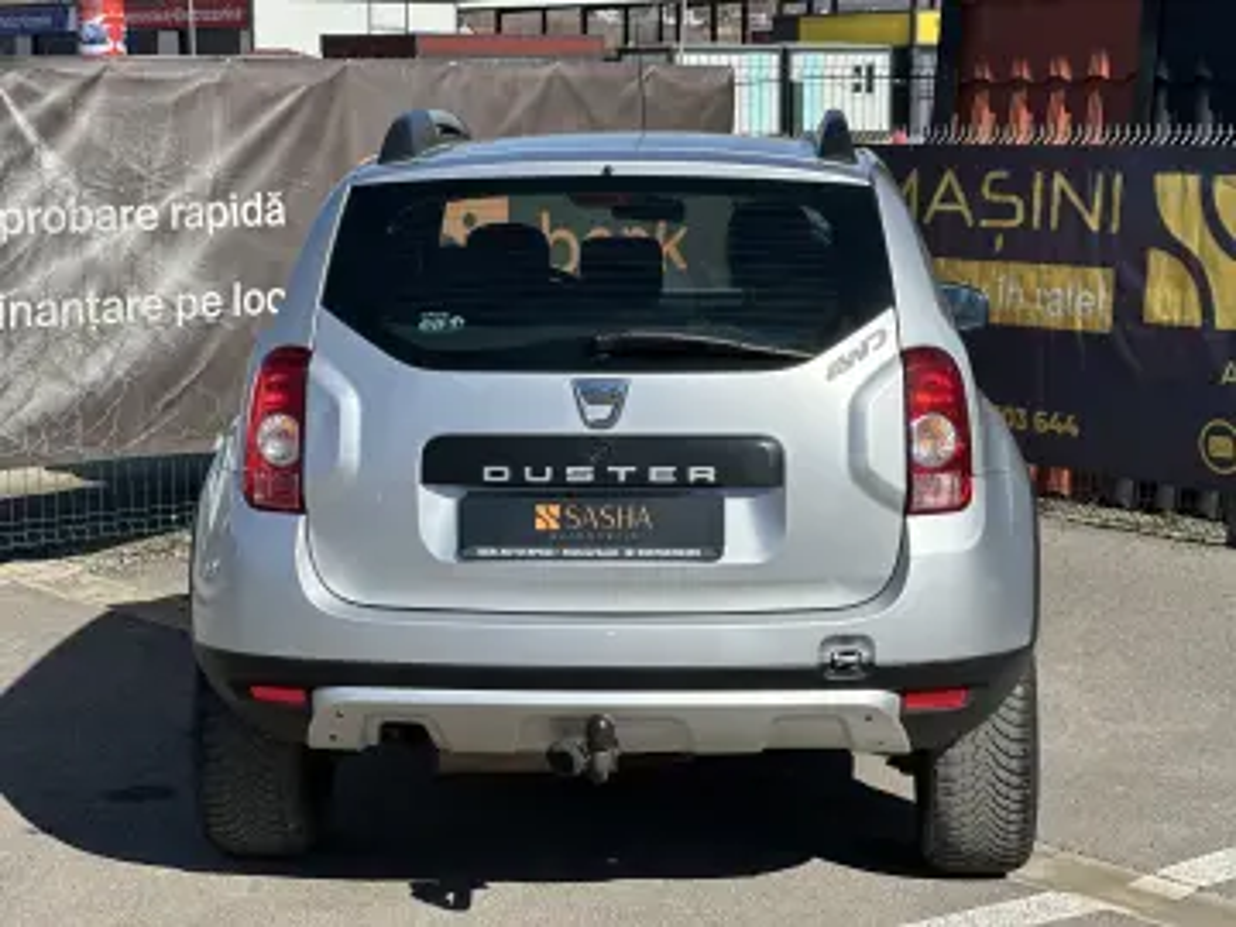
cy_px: 464
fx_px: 2749
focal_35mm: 77
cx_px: 618
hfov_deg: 25.3
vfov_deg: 19.1
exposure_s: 1/1004
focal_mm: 9
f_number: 2.8
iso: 32
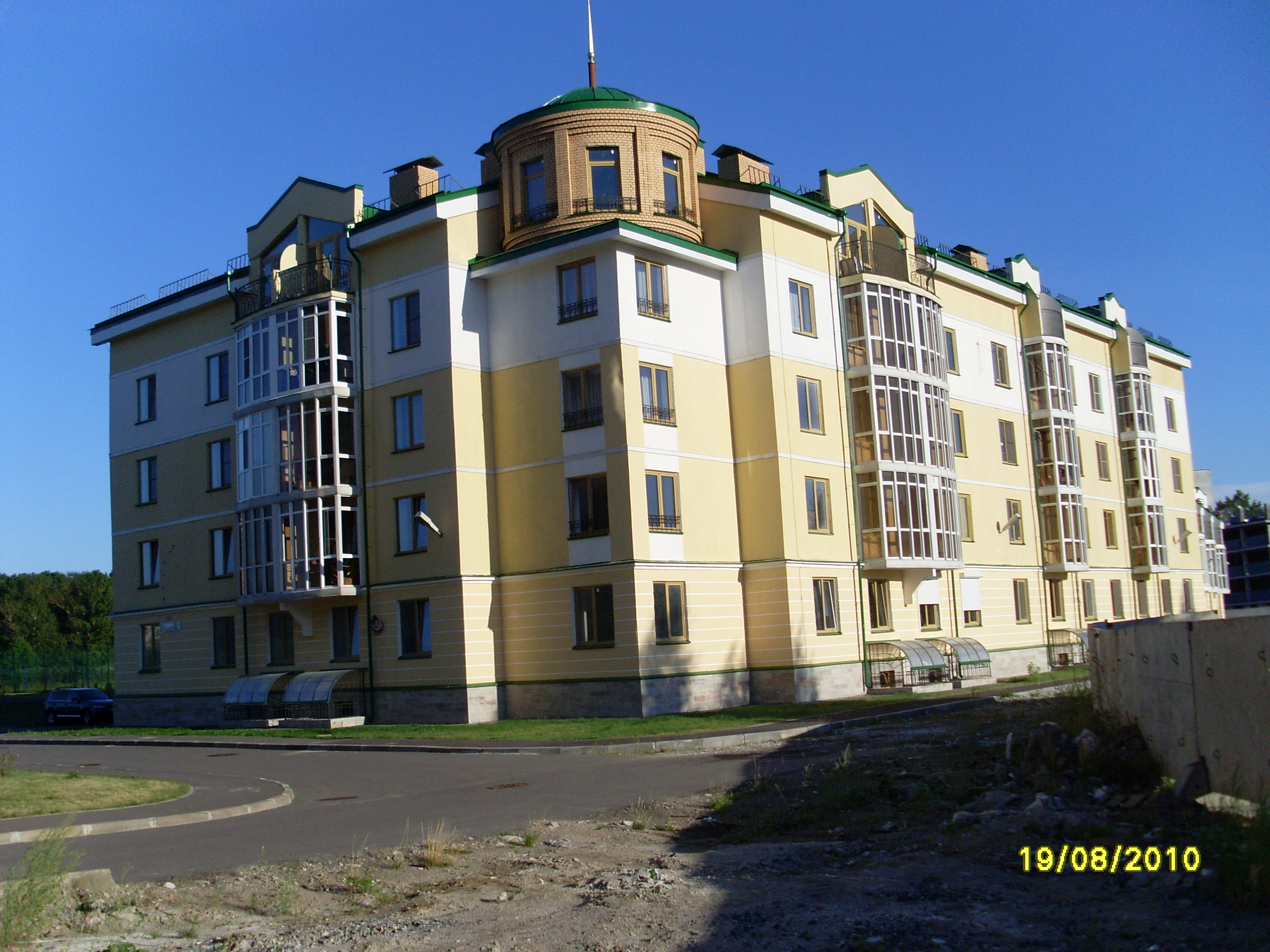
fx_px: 1394
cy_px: 476
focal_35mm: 38
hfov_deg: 49.0
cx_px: 635
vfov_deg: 37.7
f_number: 7.7
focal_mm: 6.3
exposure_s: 1/350
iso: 80
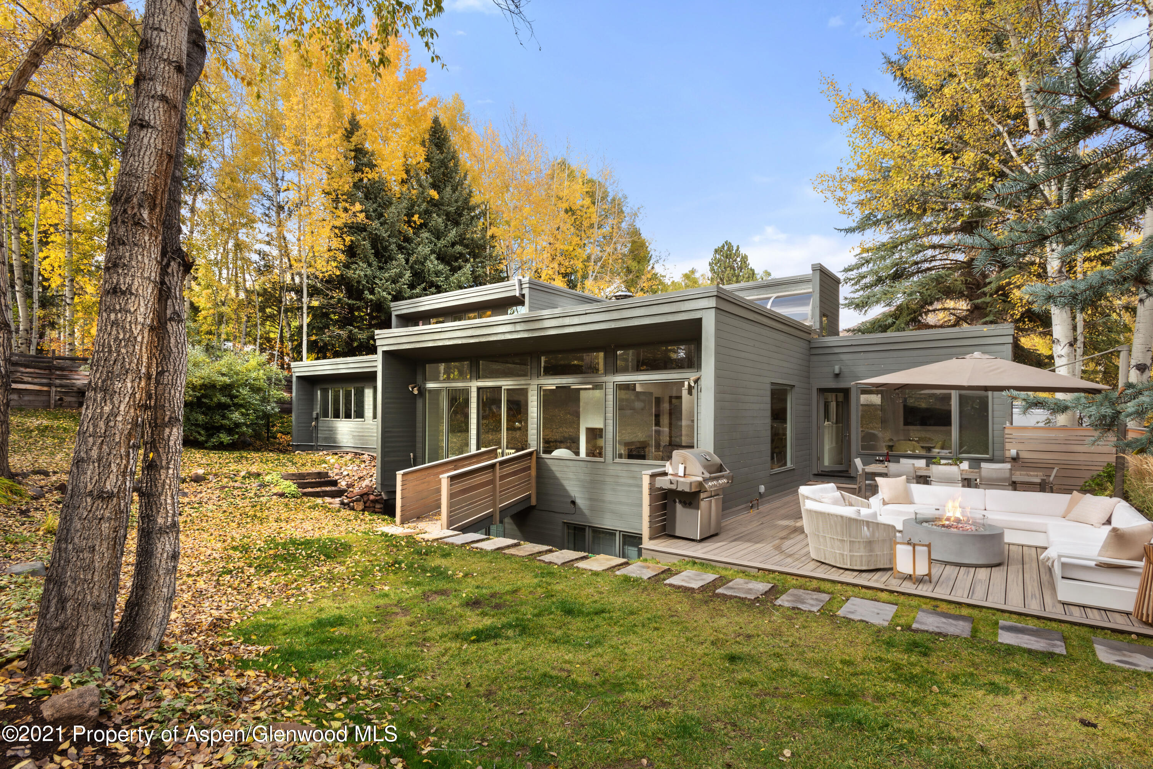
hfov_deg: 93.3
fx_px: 545
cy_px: 384
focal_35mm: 17
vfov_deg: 70.5
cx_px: 576
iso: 100
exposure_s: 1/20
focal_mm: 17
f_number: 9
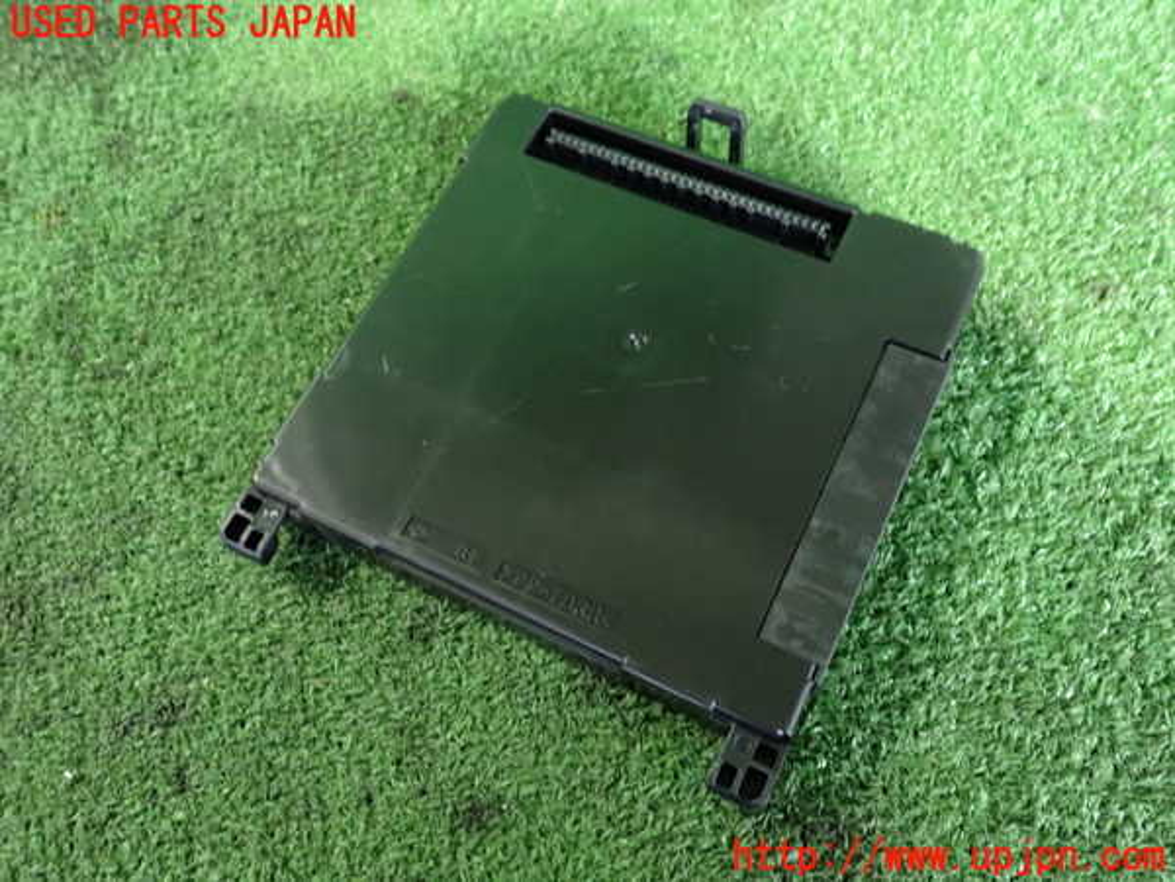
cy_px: 441
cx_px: 588
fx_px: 1018
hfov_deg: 60.0
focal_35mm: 30
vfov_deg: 46.8
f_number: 2.3
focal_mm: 5.4
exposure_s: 1/25
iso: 800
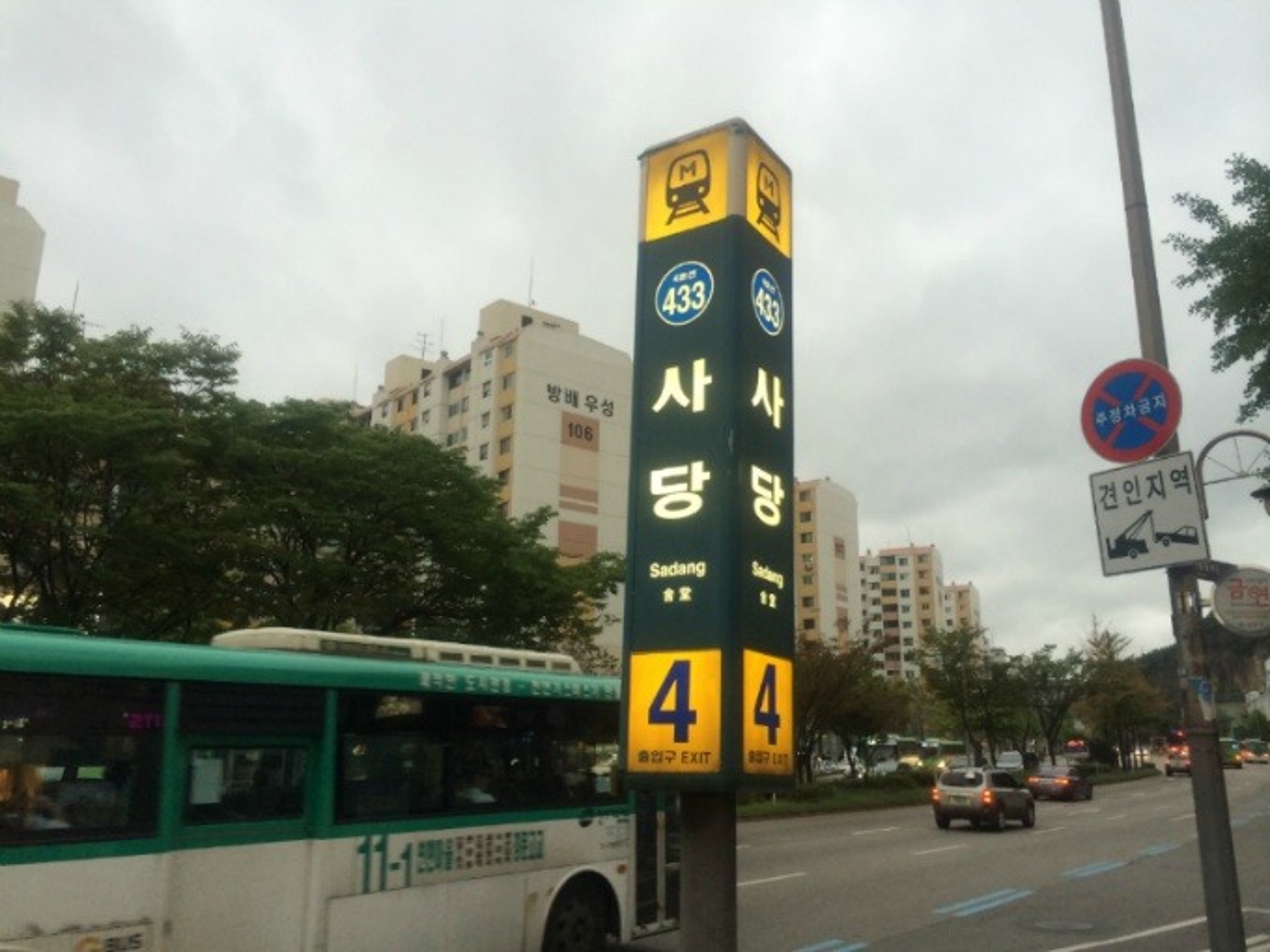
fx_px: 1101
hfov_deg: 60.0
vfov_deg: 46.8
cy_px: 476
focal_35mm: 30
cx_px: 635
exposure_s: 1/30
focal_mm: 4.12
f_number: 2.2
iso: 40
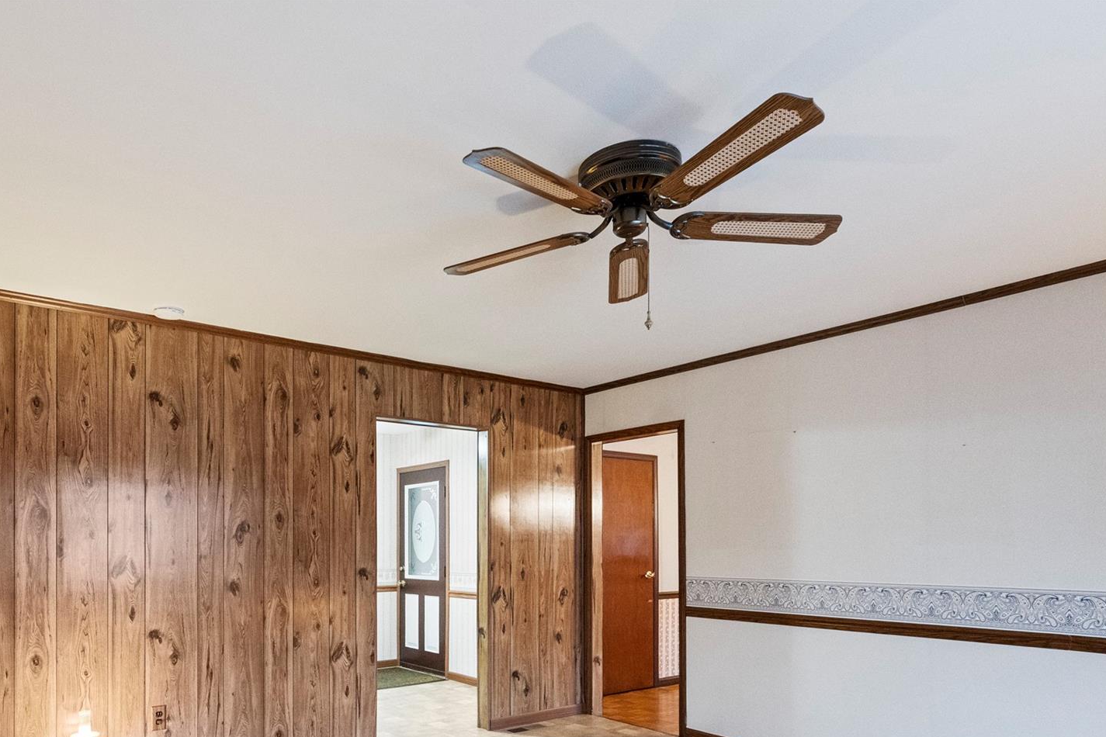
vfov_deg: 53.3
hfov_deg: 74.9
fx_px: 707
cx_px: 419
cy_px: 526
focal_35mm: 23
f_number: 5.6
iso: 3200
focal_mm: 16
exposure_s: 1/10
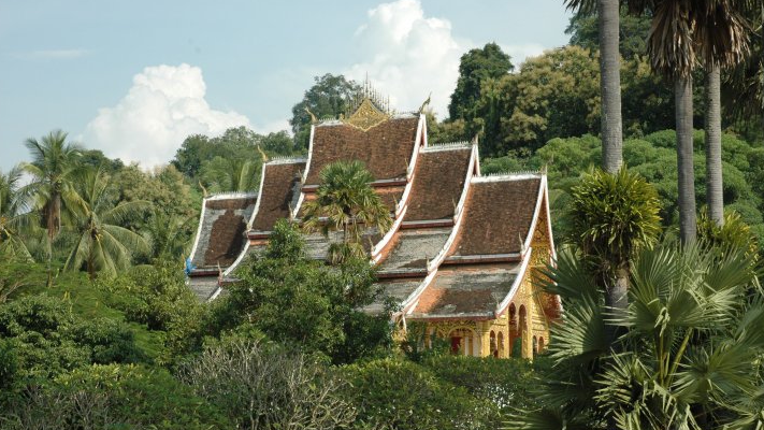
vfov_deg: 17.2
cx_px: 379
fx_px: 1418
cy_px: 234
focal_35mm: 70
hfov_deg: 30.2
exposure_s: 1/500
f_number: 11
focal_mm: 44
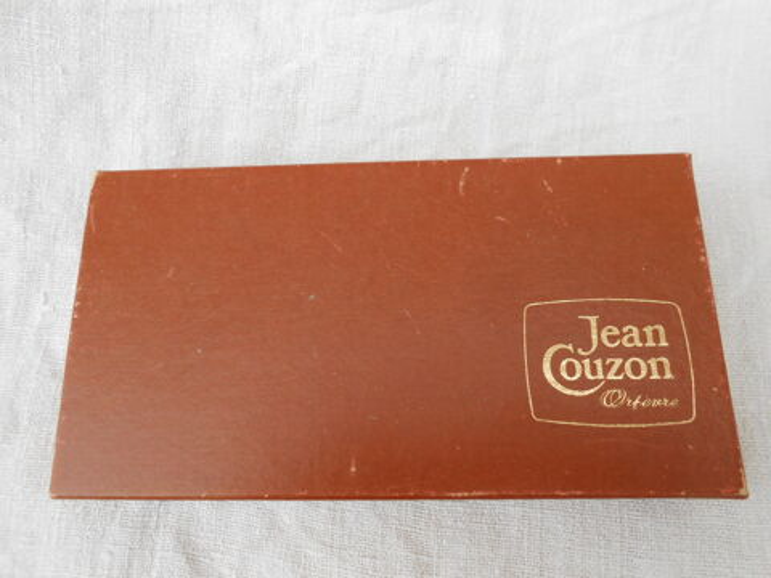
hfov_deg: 67.3
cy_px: 289
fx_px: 579
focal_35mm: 26
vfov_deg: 53.1
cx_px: 386
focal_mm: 4.6
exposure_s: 1/200
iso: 80
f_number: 3.5
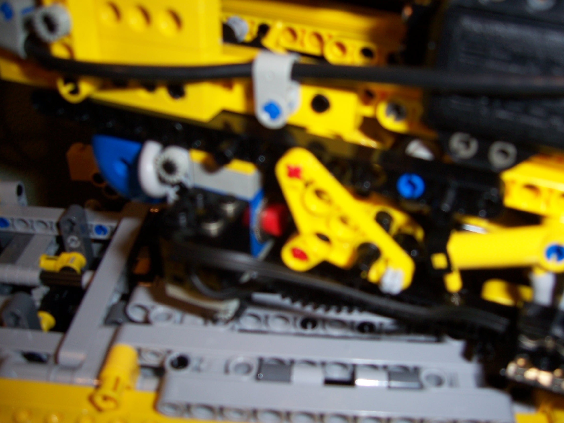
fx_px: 587
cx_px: 282
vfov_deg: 39.7
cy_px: 212
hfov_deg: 51.4
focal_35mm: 36
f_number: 3
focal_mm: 6
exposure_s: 1/60
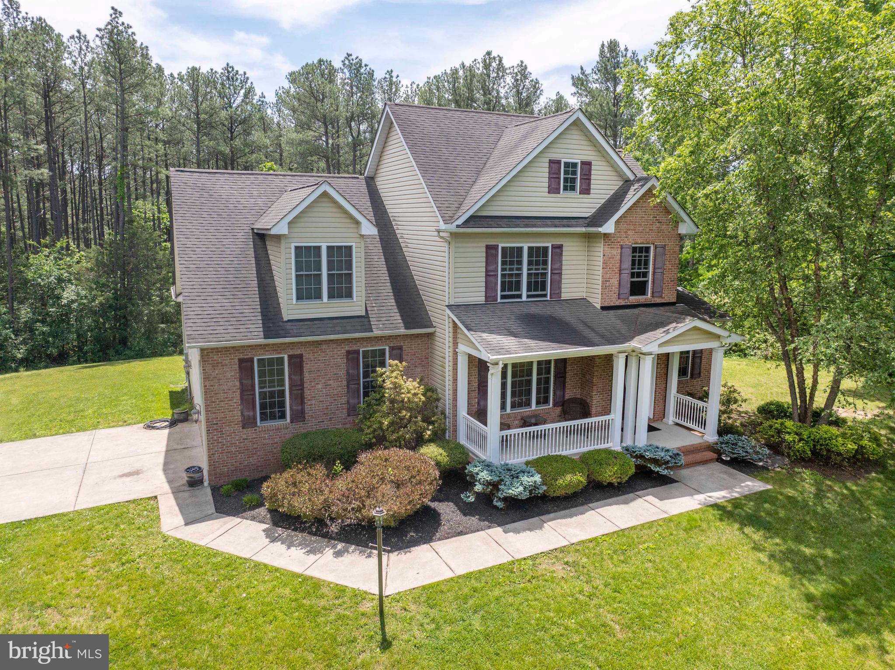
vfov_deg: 56.8
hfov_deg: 71.6
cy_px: 335
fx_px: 620
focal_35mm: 24
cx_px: 448
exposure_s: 1/2000
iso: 180
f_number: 2.8
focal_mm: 12.29
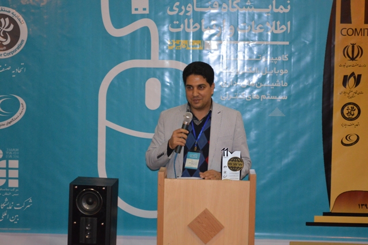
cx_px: 184
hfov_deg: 24.6
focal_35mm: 82
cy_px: 122
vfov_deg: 16.5
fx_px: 843
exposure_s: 1/60
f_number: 5.6
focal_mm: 55
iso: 2800
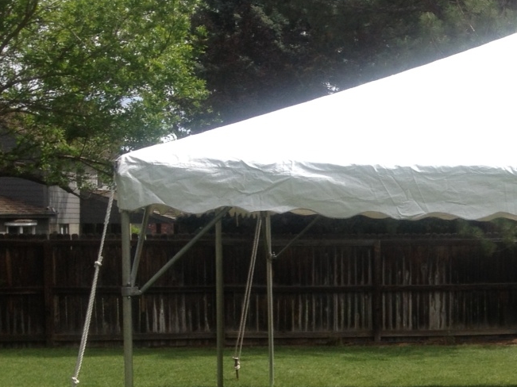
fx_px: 1284
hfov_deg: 21.2
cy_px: 308
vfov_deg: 17.0
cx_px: 624
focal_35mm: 86
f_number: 2.4
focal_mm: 4.28
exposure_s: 1/1175
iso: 50
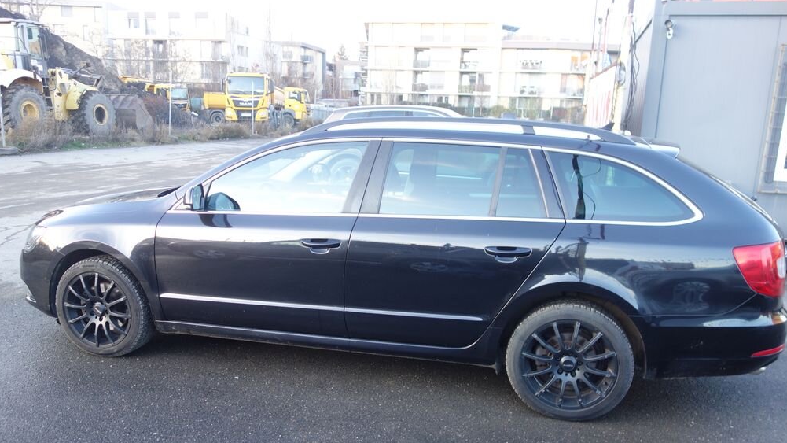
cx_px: 395
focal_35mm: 30
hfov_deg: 64.3
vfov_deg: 38.8
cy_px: 259
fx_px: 626
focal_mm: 10.4
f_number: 1.8
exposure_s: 1/30
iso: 125
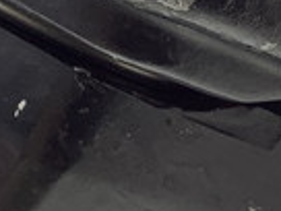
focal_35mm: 137
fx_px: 1112
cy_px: -39
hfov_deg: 14.3
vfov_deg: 10.6
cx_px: 50
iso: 32
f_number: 2.4
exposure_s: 1/120
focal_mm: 3.3
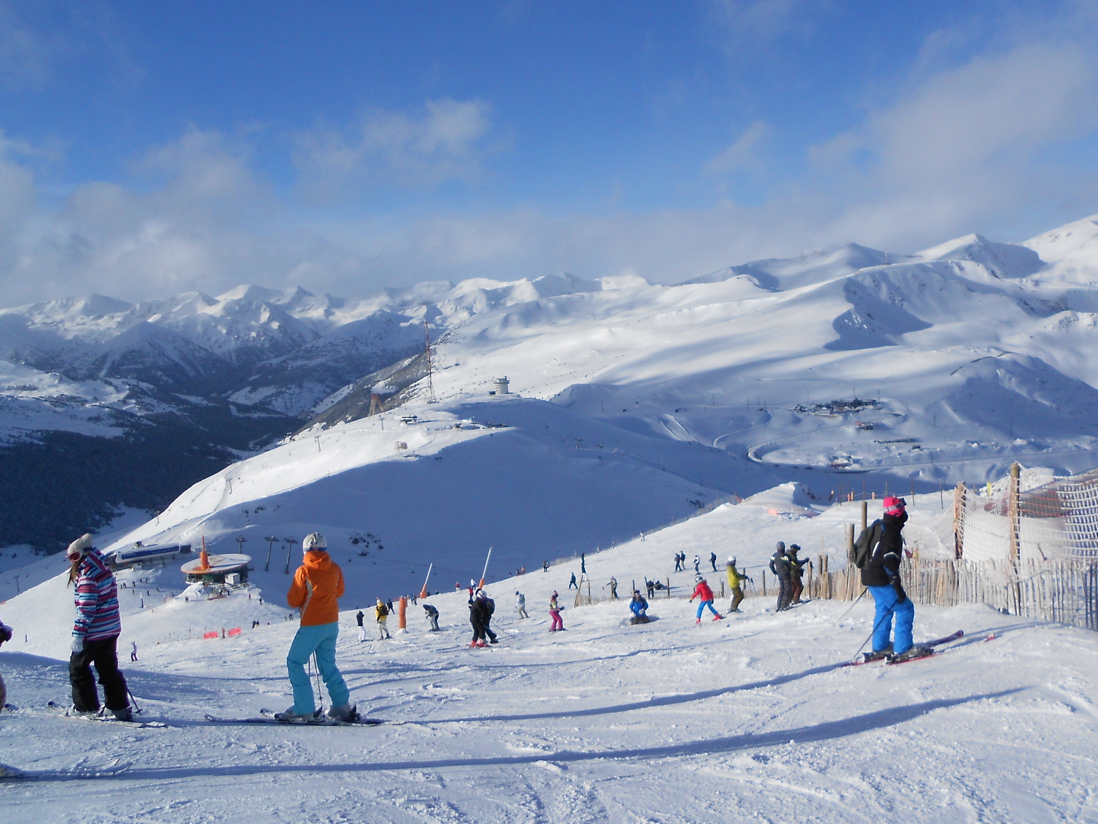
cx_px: 574
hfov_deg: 55.3
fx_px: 1047
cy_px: 321
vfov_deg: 42.7
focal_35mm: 33
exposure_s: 1/400
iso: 80
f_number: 8
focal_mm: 4.6
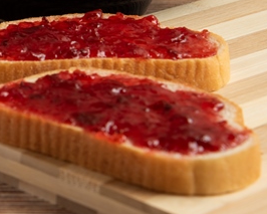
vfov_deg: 7.5
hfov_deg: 9.2
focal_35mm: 207
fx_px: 1636
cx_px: -30
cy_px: 39
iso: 320
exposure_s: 1/100
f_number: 14
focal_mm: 98
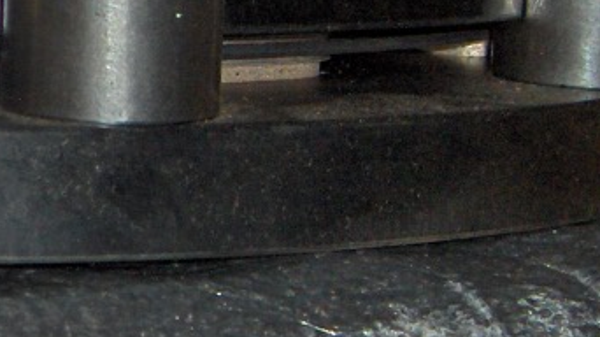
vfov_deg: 7.6
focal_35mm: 159
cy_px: 46
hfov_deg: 13.1
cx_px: -161
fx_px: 2528
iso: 100
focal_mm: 8
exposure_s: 1/60
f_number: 2.8
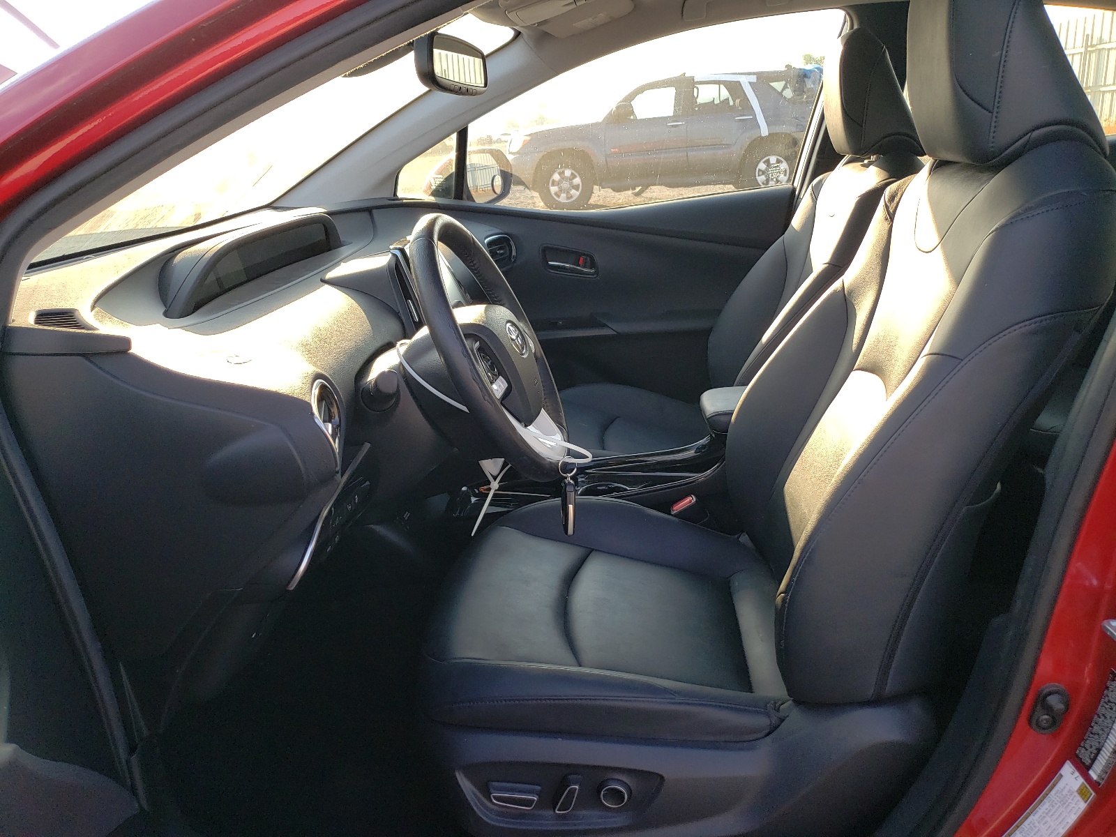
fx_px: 838
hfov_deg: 67.3
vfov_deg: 53.1
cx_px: 558
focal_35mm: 26
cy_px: 418
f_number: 1.5
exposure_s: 1/435
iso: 50
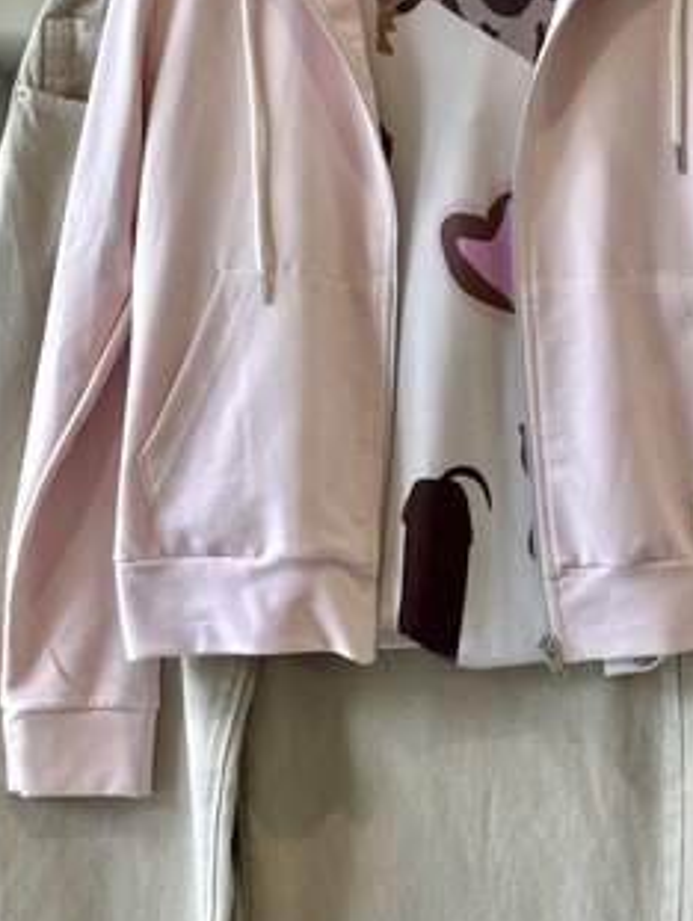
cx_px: 373
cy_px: 230
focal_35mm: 89
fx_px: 2371
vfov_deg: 21.8
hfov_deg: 16.6
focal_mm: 5.96
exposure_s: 1/100
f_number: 1.6
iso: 50
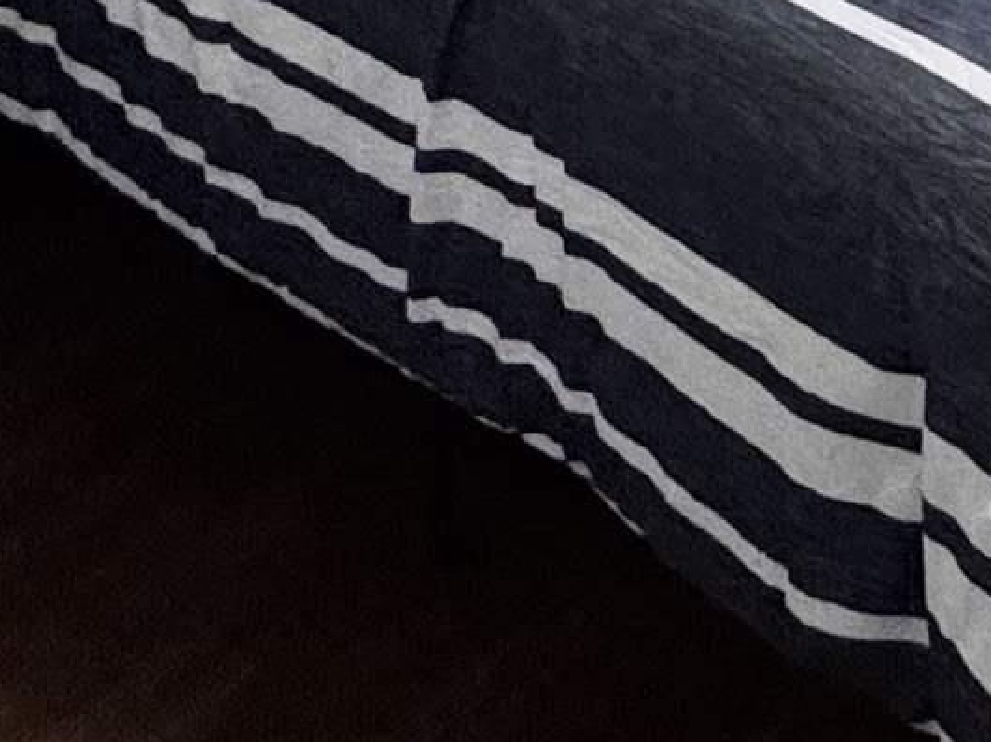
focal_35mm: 81
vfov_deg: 12.5
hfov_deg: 18.9
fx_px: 2318
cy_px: -1210
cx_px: 1749
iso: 250
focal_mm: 2.22
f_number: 2.2
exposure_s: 1/60
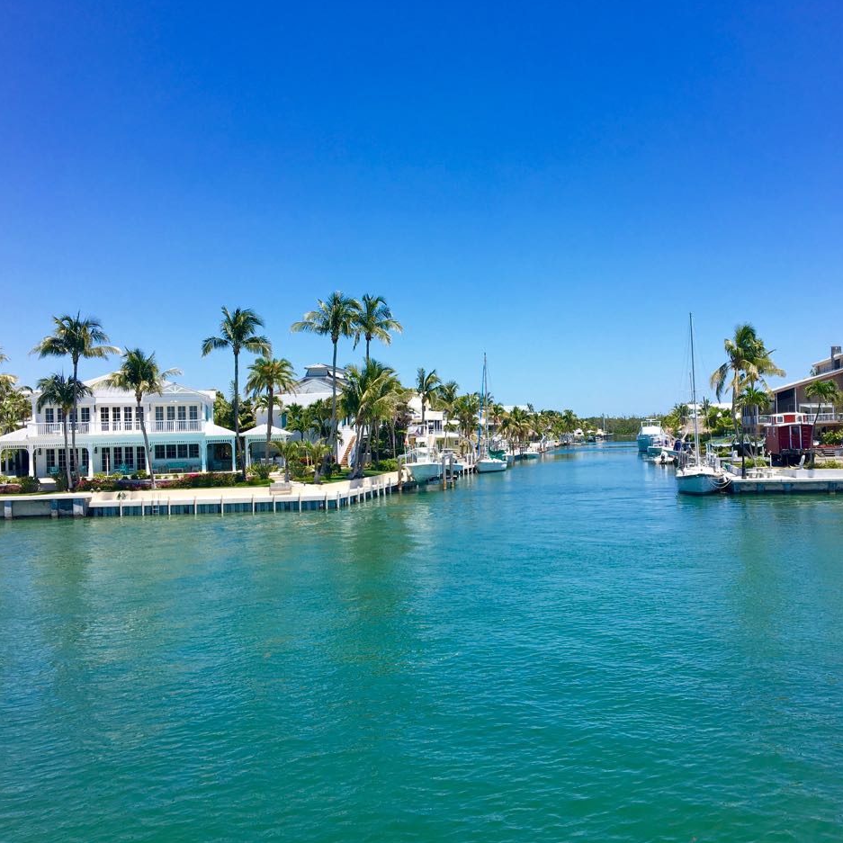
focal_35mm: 35
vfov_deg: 47.2
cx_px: 487
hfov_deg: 47.1
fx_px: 964
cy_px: 412
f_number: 2.2
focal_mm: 4.15
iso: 25
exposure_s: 1/1570
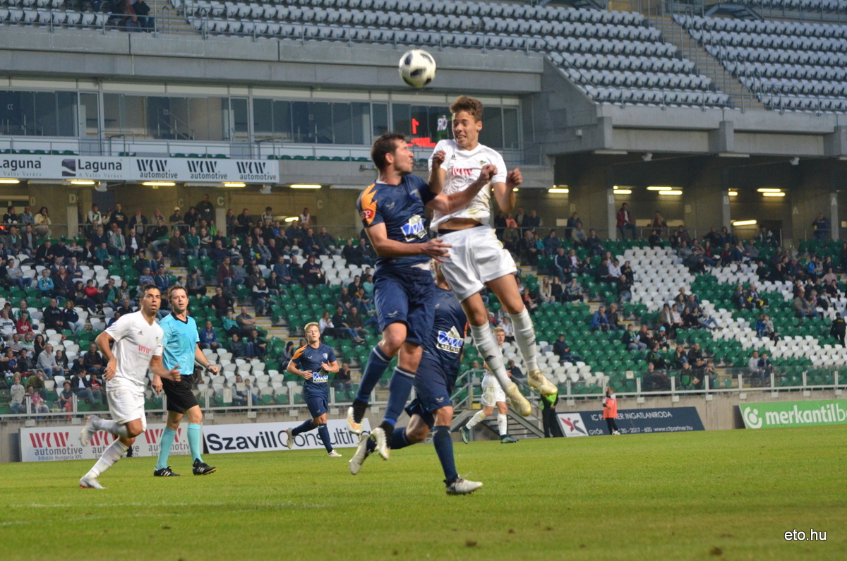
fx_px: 3593
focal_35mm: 153
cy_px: 280
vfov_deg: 8.9
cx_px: 424
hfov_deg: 13.4
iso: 1600
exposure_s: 1/320
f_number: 4.5
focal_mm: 102
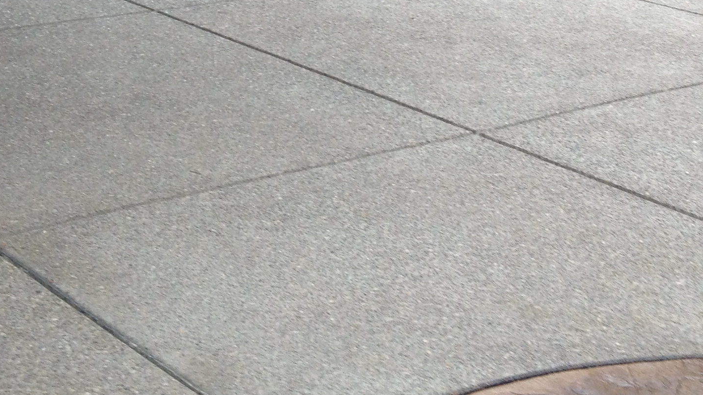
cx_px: 271
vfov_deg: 13.3
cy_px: -152
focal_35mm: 87
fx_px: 1622
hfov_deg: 24.4
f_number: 2.4
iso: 64
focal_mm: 4.28
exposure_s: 1/60
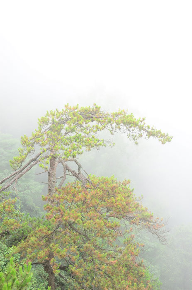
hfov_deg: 25.6
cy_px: 145
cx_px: 96
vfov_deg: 37.9
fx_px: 422
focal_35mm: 52
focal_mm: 35
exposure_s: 1/10
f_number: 8
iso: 200
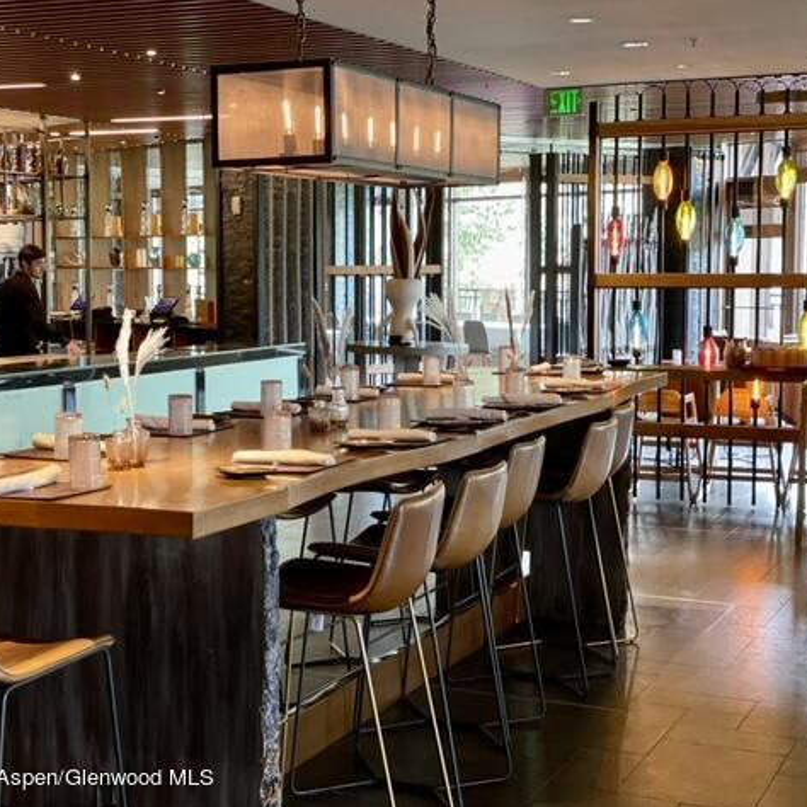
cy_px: 405
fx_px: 1635
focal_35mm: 62
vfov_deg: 27.7
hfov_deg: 27.7
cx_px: 342
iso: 250
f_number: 2
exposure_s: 1/40
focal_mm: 6
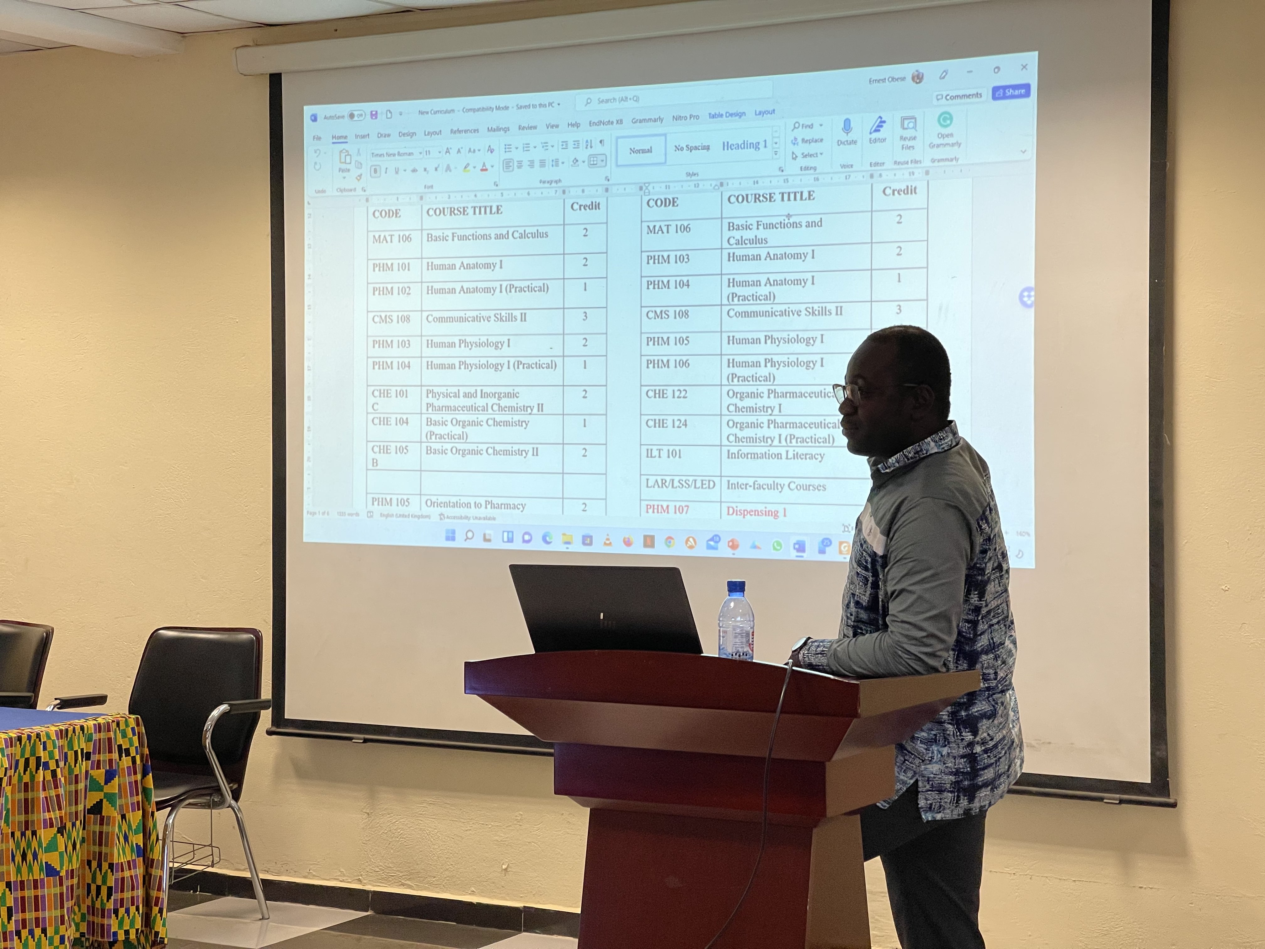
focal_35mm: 64
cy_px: 474
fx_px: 2339
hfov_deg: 30.3
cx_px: 632
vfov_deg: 22.9
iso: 100
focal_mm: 7.5
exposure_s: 1/100
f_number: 2.2
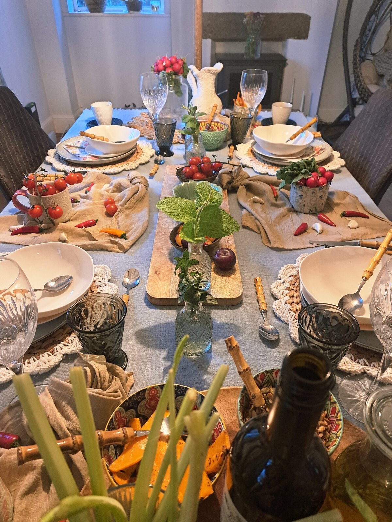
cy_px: 261
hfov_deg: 56.8
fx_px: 362
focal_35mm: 24
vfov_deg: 71.6
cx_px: 196
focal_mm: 5.23
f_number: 1.8
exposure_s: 1/25
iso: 640
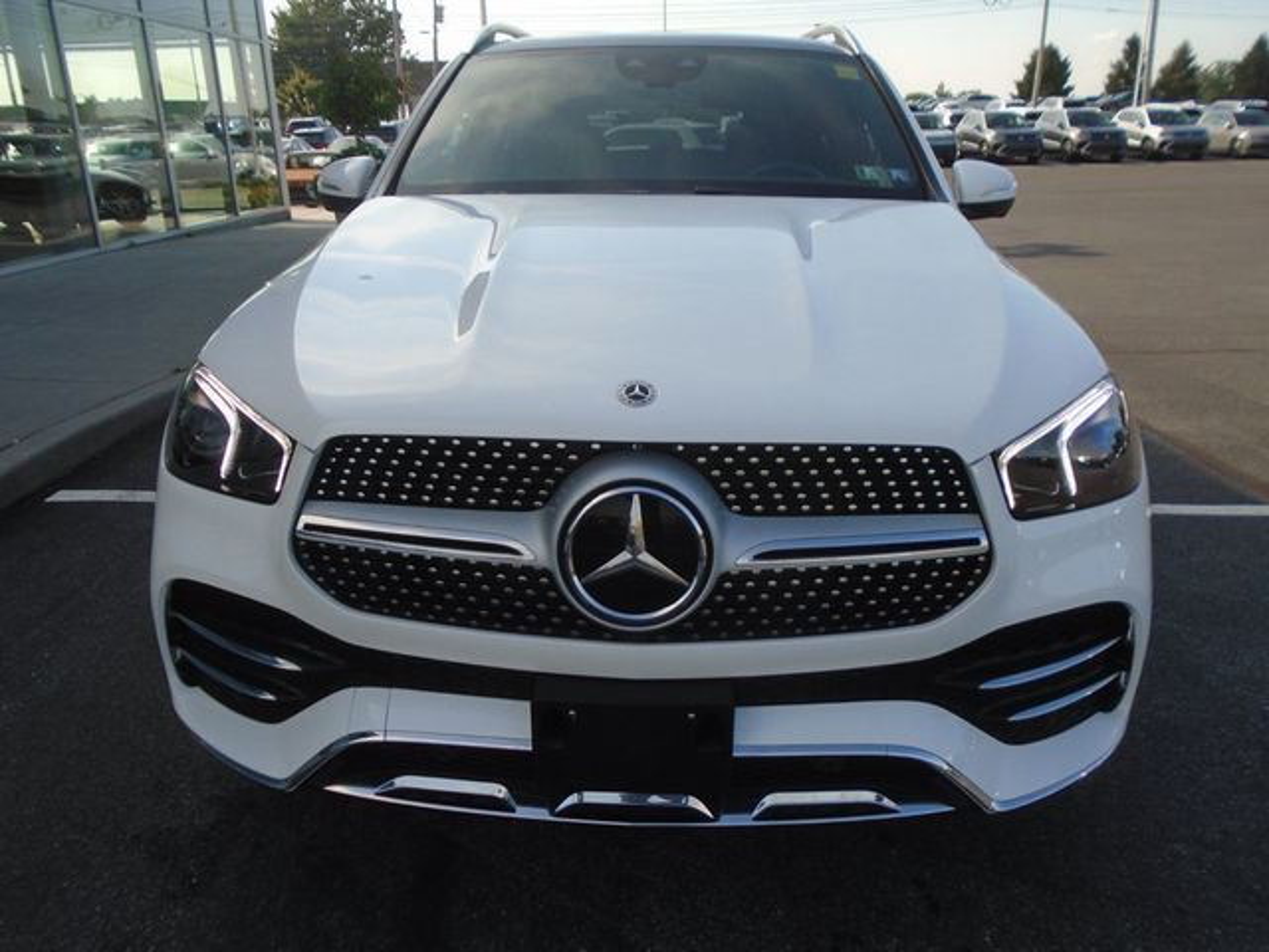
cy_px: 476
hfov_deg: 67.3
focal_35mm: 26
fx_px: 953
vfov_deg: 53.1
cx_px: 634
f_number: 3.2
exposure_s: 1/800
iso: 100
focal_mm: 4.6
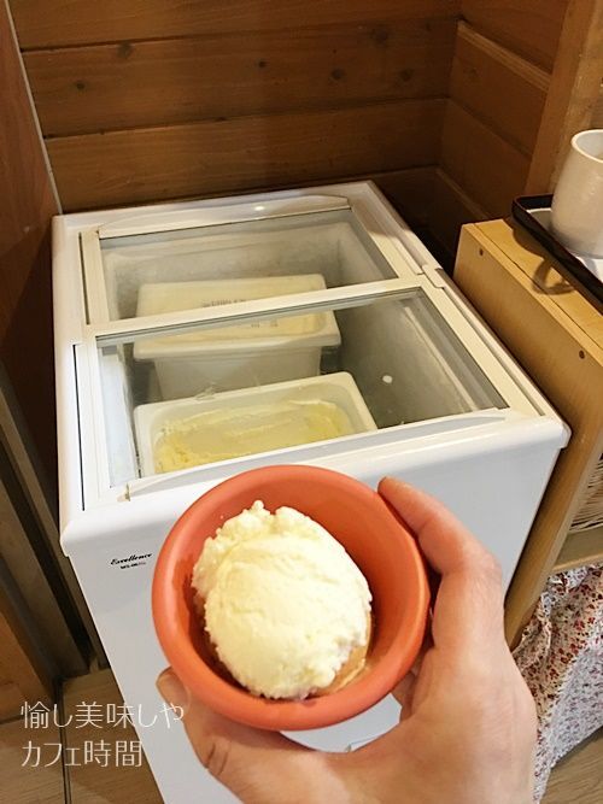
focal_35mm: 29
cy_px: 402
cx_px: 302
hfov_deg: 48.2
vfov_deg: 61.7
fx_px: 674
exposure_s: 1/4
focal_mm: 4.15
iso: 64
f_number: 2.2
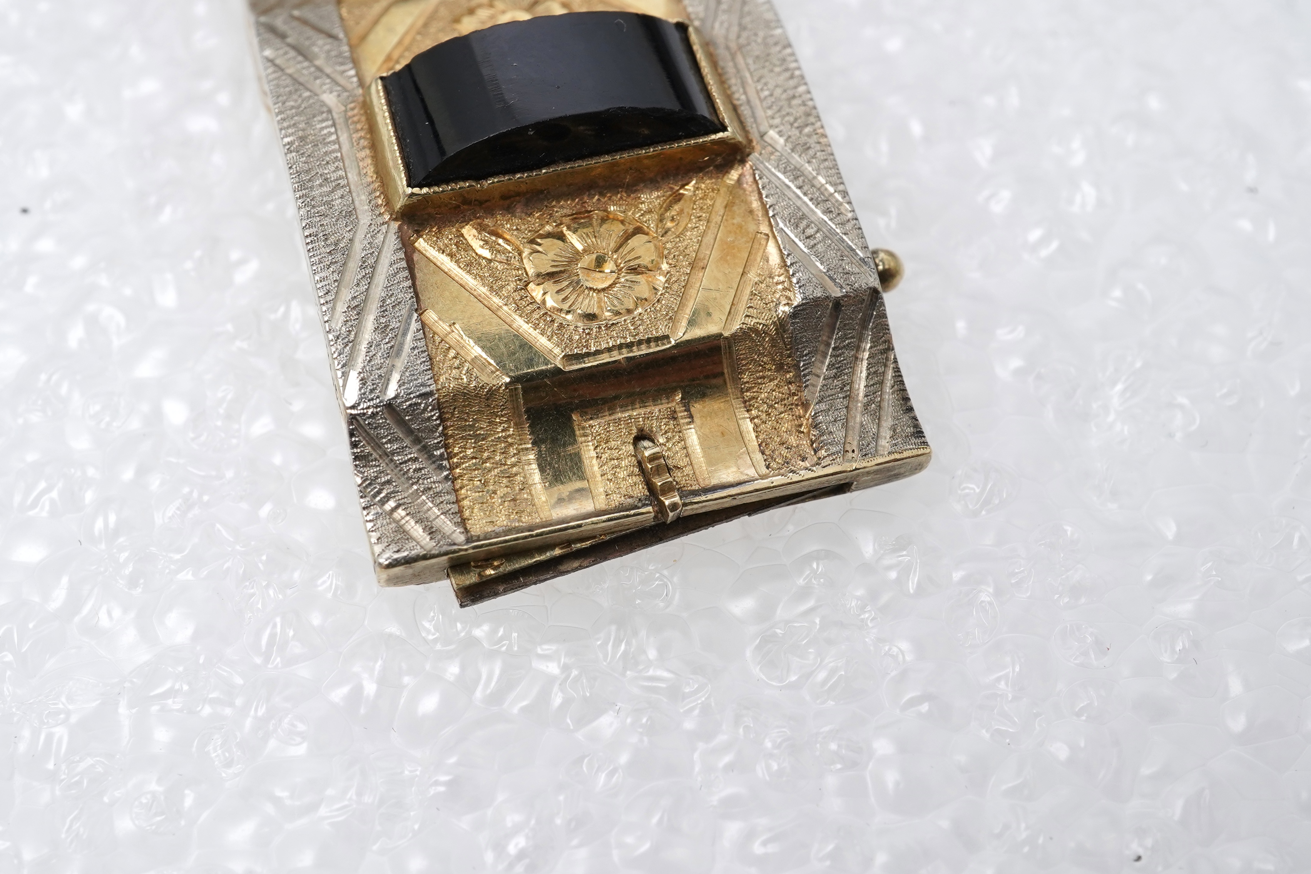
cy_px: 423
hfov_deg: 38.2
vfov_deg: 26.0
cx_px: 666
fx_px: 1894
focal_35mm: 52
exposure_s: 1/125
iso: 500
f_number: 22
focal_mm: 30
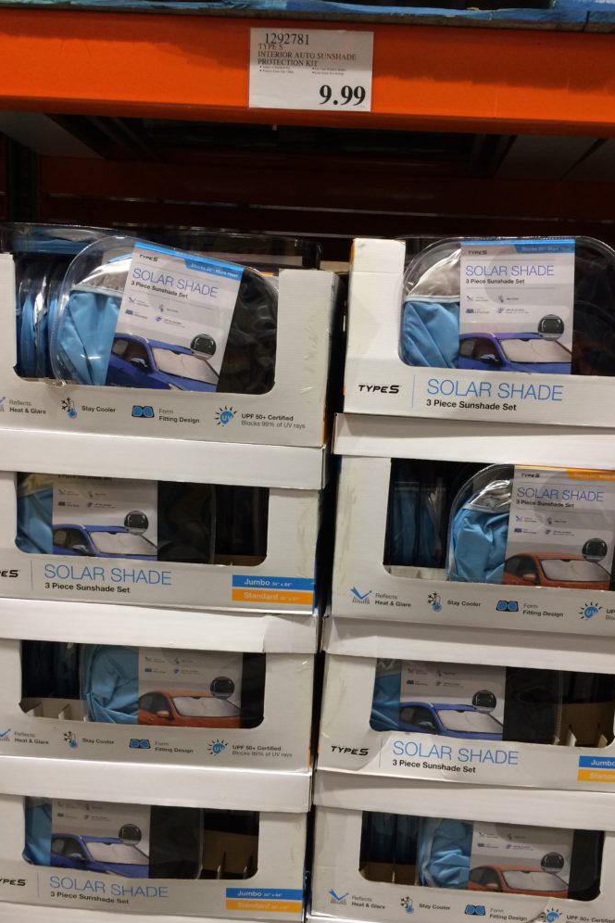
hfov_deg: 42.3
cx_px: 324
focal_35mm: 31
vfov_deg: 60.3
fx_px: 794
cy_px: 472
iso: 100
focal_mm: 4.15
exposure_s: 1/30
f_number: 2.2
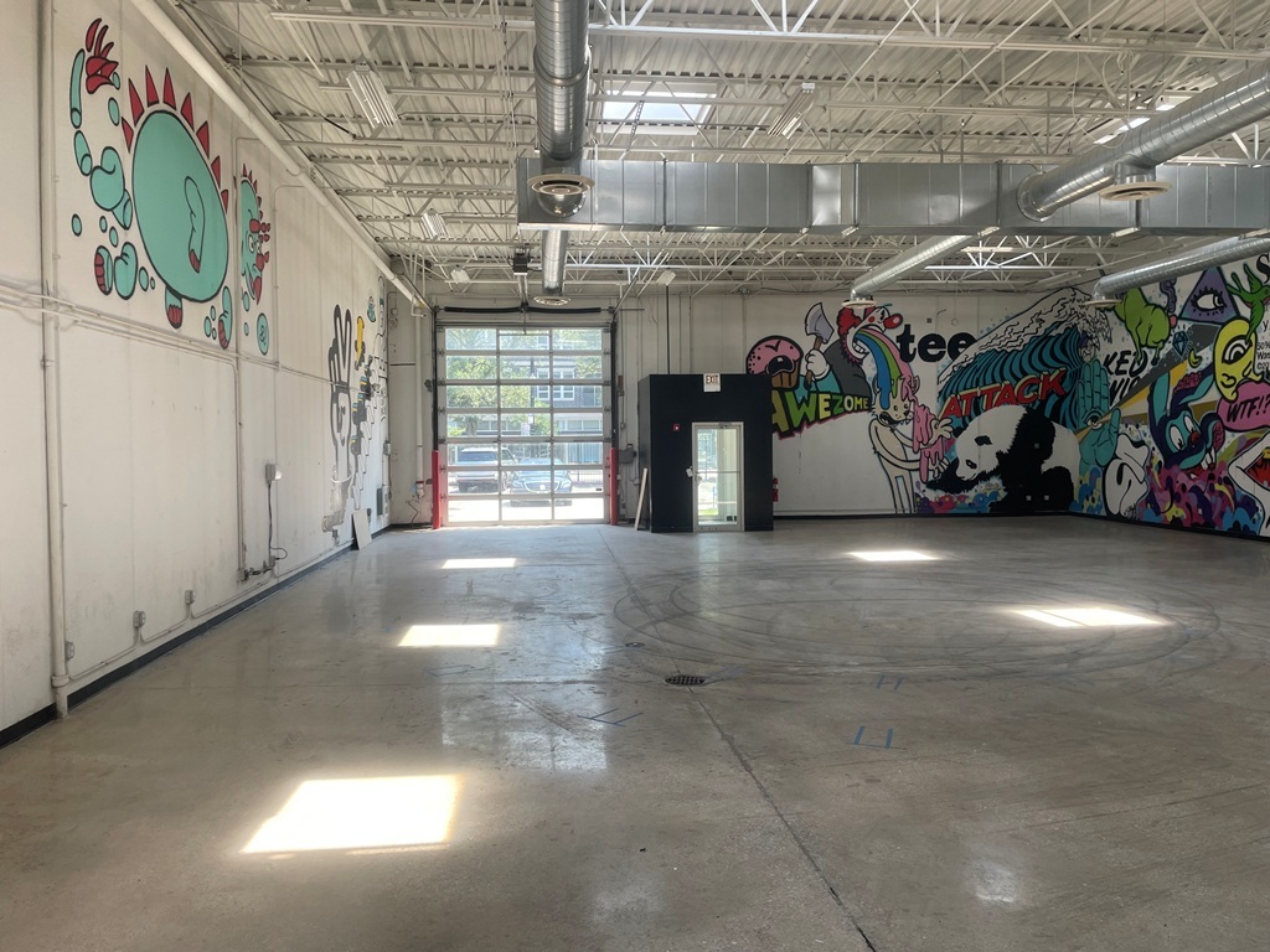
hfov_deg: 67.3
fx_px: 954
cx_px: 635
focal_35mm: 26
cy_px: 476
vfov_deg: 53.1
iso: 32
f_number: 1.6
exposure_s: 1/165
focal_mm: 4.2
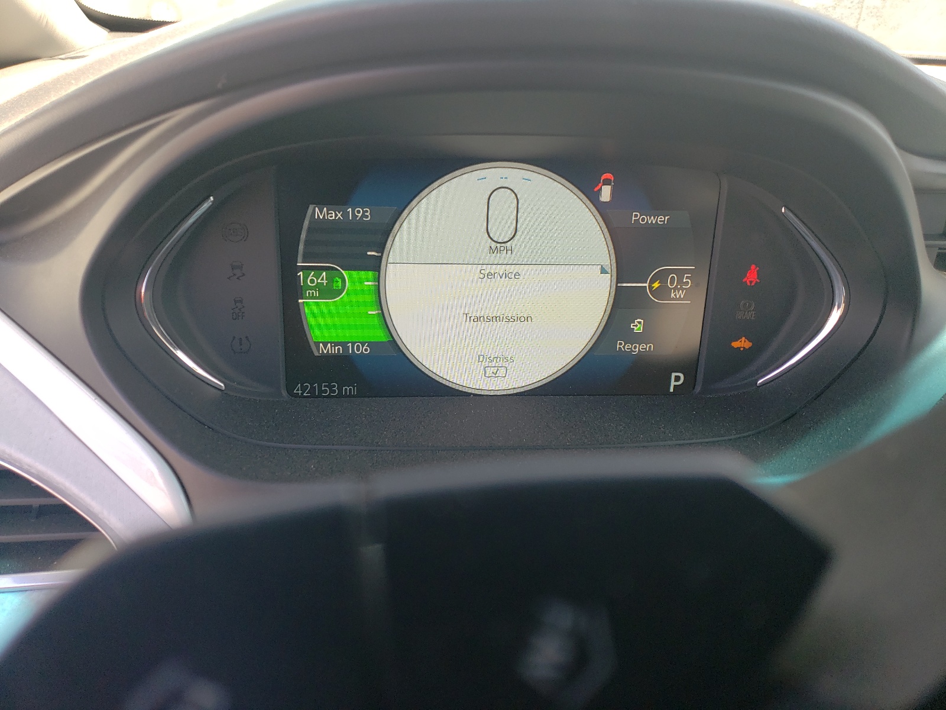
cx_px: 473
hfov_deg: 67.3
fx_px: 711
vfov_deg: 53.1
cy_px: 355
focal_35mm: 26
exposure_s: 1/213
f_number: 1.5
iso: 50
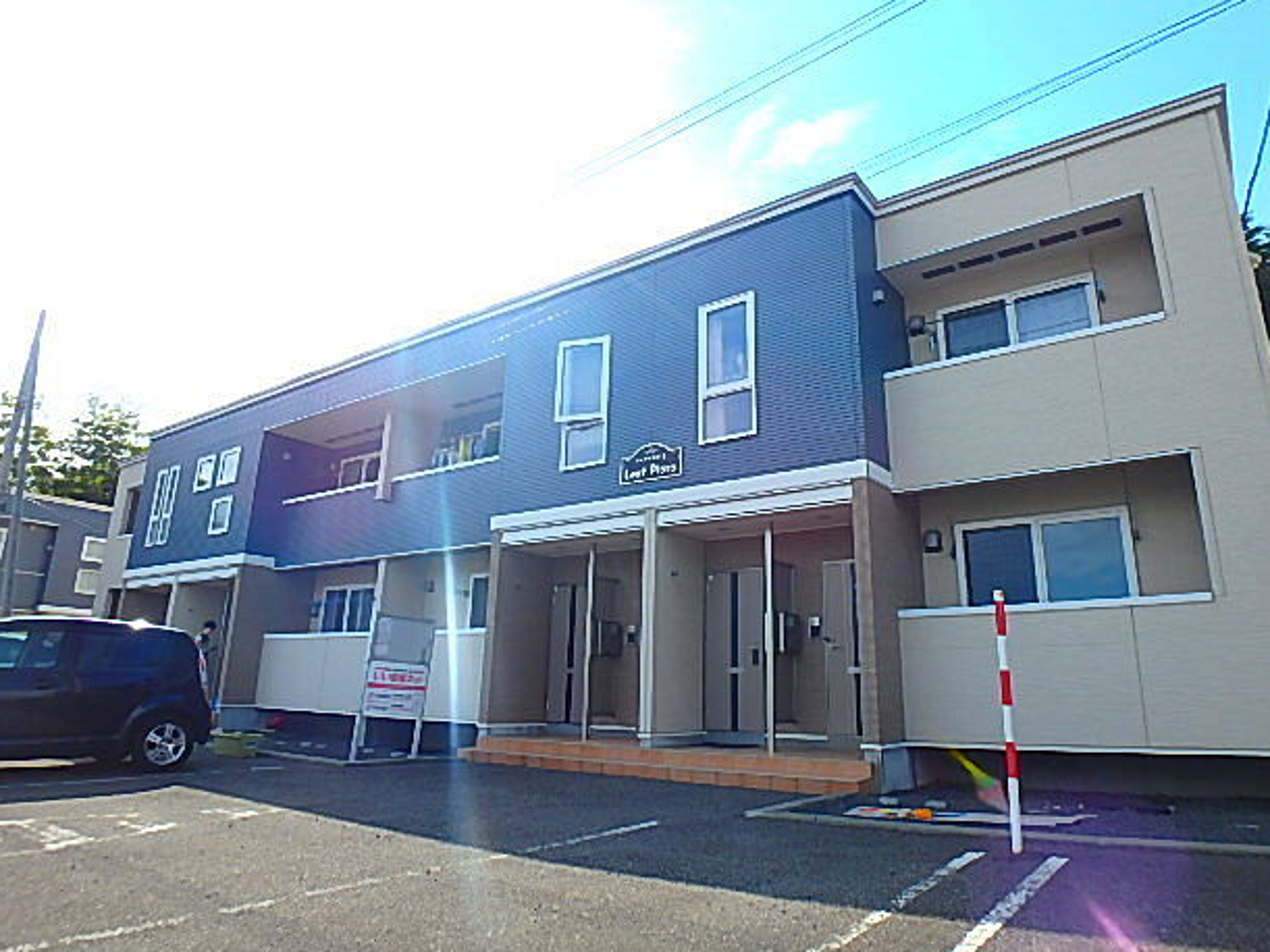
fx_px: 807
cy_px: 476
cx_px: 657
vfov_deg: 61.1
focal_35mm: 22
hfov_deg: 76.4
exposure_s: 1/800
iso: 125
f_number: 3.5
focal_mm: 3.7
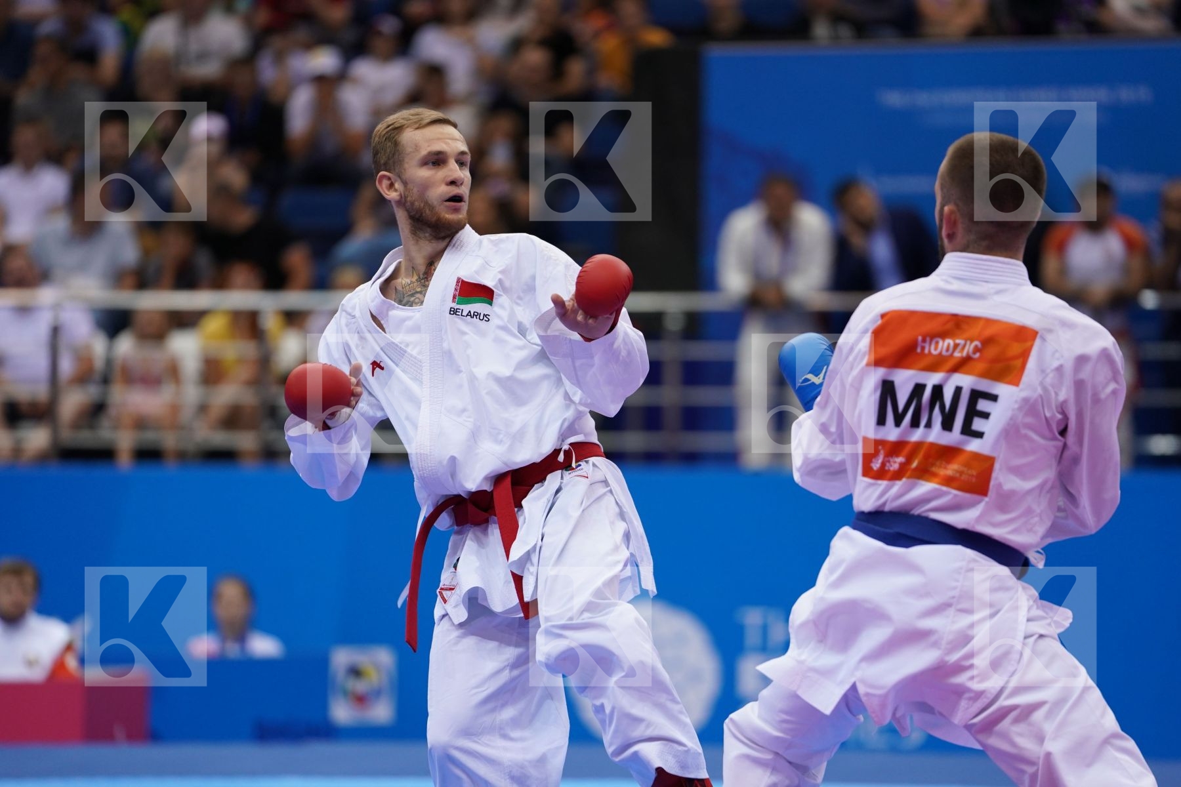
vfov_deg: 6.9
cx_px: 590
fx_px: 6561
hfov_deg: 10.3
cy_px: 394
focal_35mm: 200
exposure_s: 1/1000
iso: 1250
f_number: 2.8
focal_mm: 200
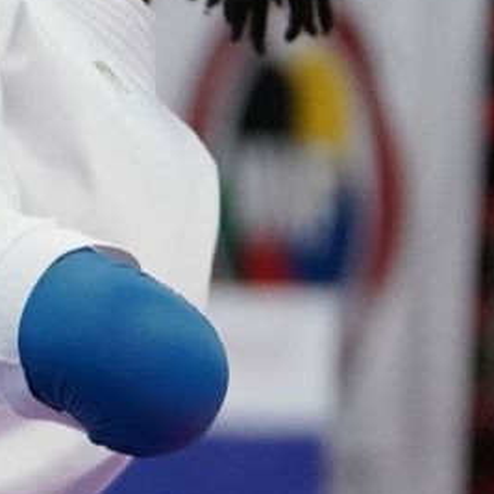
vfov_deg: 2.7
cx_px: -1140
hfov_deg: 2.7
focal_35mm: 648
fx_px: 10462
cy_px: 194
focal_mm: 113
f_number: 2.8
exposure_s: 1/1000
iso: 3200
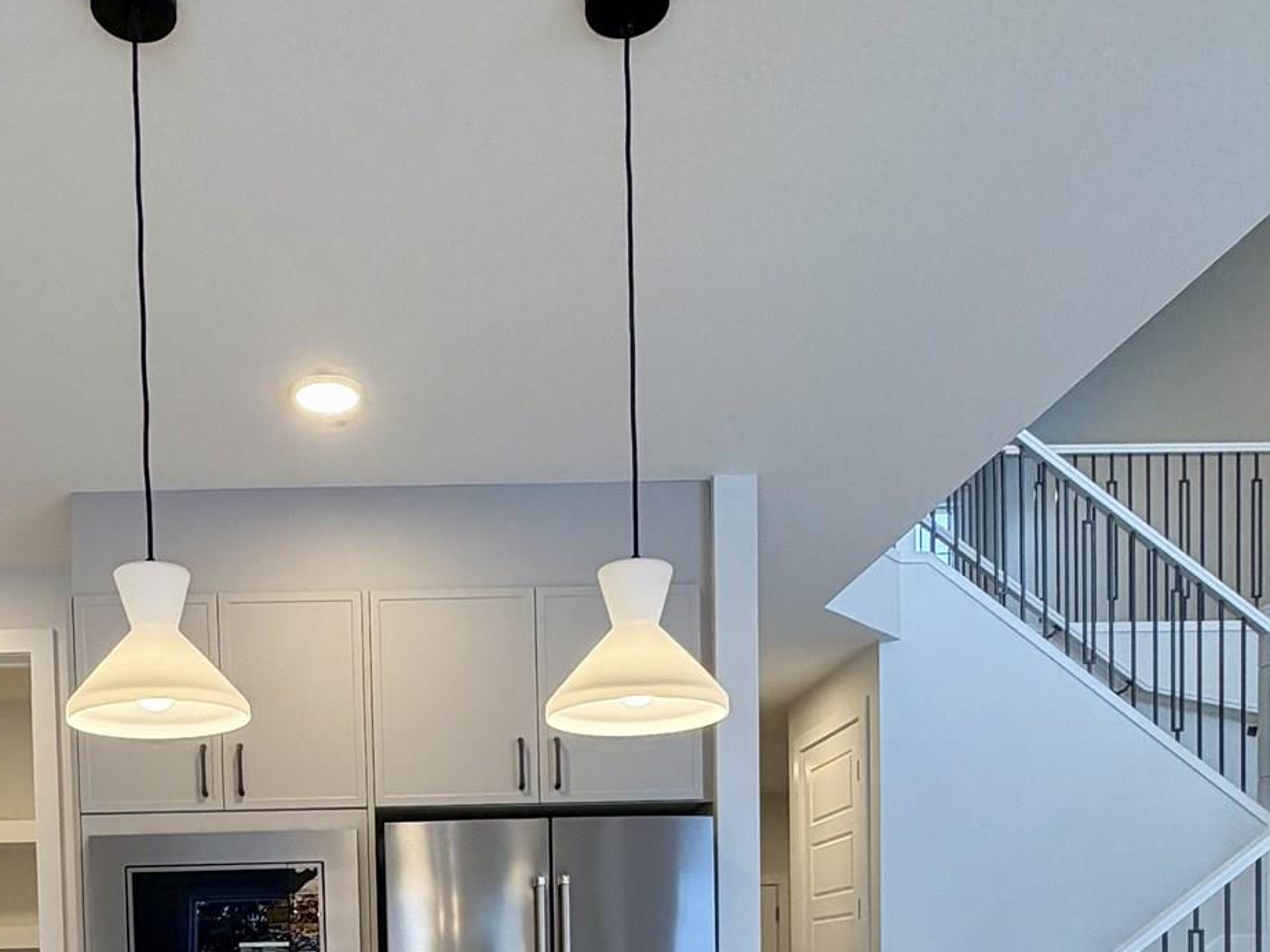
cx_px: 428
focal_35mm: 35
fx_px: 1284
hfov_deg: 51.7
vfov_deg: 35.1
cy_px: 1039
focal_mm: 2.22
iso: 160
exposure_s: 1/120
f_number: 2.2
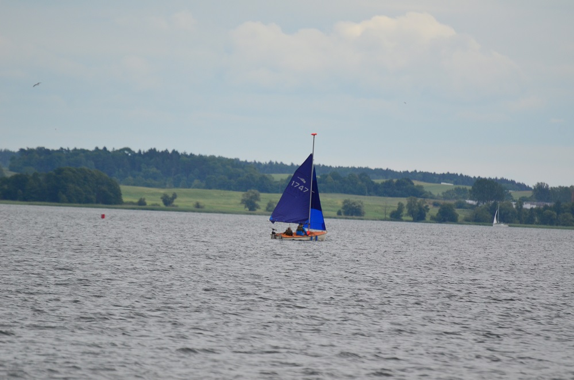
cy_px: 190
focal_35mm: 450
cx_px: 287
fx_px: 7158
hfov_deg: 4.6
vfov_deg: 3.0
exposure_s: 1/2500
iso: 640
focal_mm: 300
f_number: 5.6
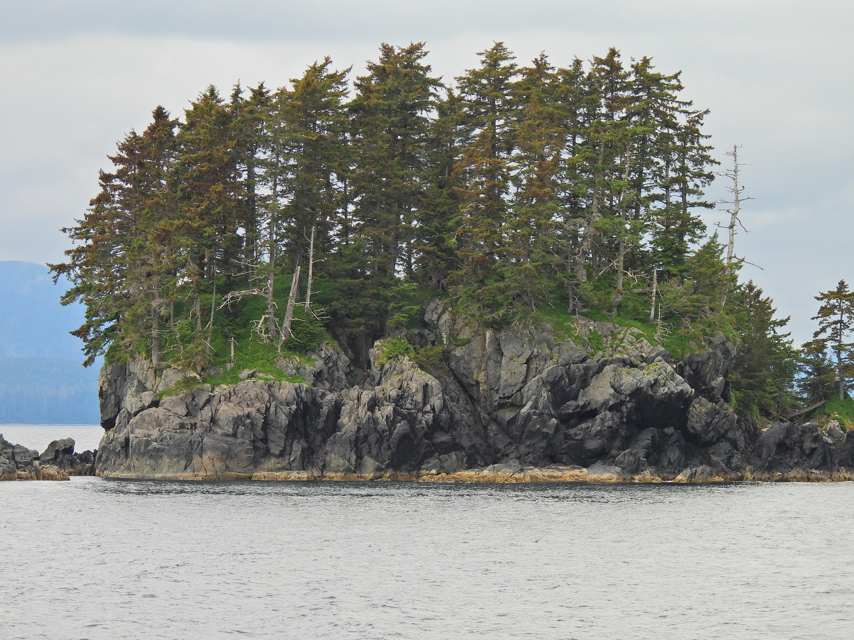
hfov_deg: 9.9
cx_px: 427
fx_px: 4934
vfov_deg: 7.4
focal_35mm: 200
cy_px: 320
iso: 100
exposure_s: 1/400
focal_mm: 35.7
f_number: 4.5
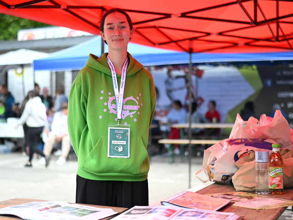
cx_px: 133
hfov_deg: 32.2
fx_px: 508
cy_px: 106
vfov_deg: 24.4
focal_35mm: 60
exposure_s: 1/6400
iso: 1000
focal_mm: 50
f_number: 1.8
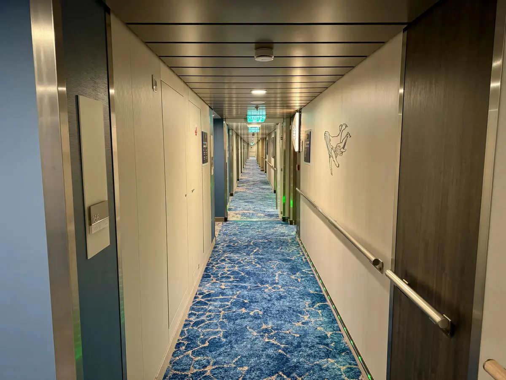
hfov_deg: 71.6
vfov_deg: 56.8
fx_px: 351
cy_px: 190
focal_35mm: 24
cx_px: 253
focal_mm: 6.76
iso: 400
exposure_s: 1/60
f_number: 1.78
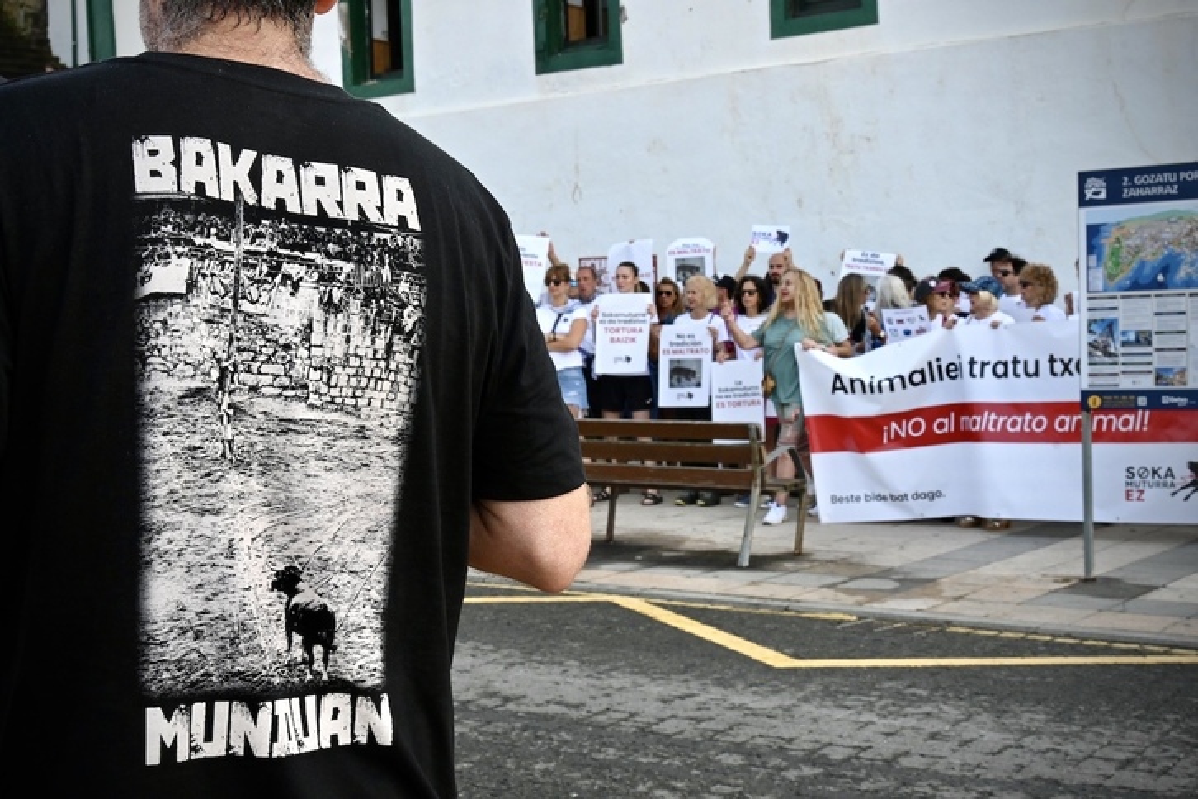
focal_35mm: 41
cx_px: 599
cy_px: 400
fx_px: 1364
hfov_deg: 47.4
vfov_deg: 32.6
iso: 1250
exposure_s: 1/250
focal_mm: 41
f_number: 14
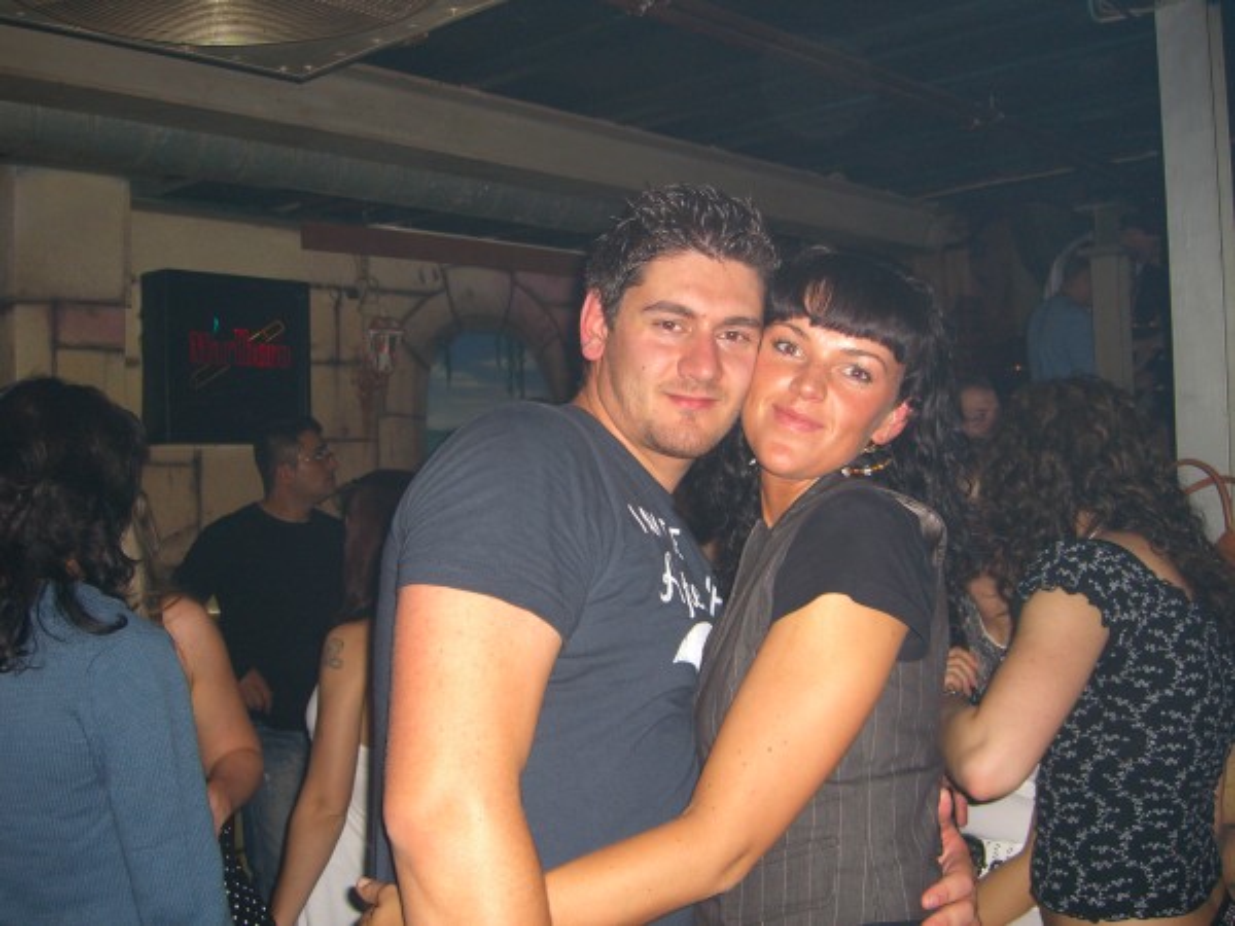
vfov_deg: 37.7
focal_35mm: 38
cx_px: 618
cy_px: 463
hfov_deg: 49.0
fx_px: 1356
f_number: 2.8
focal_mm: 7.9
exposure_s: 1/60
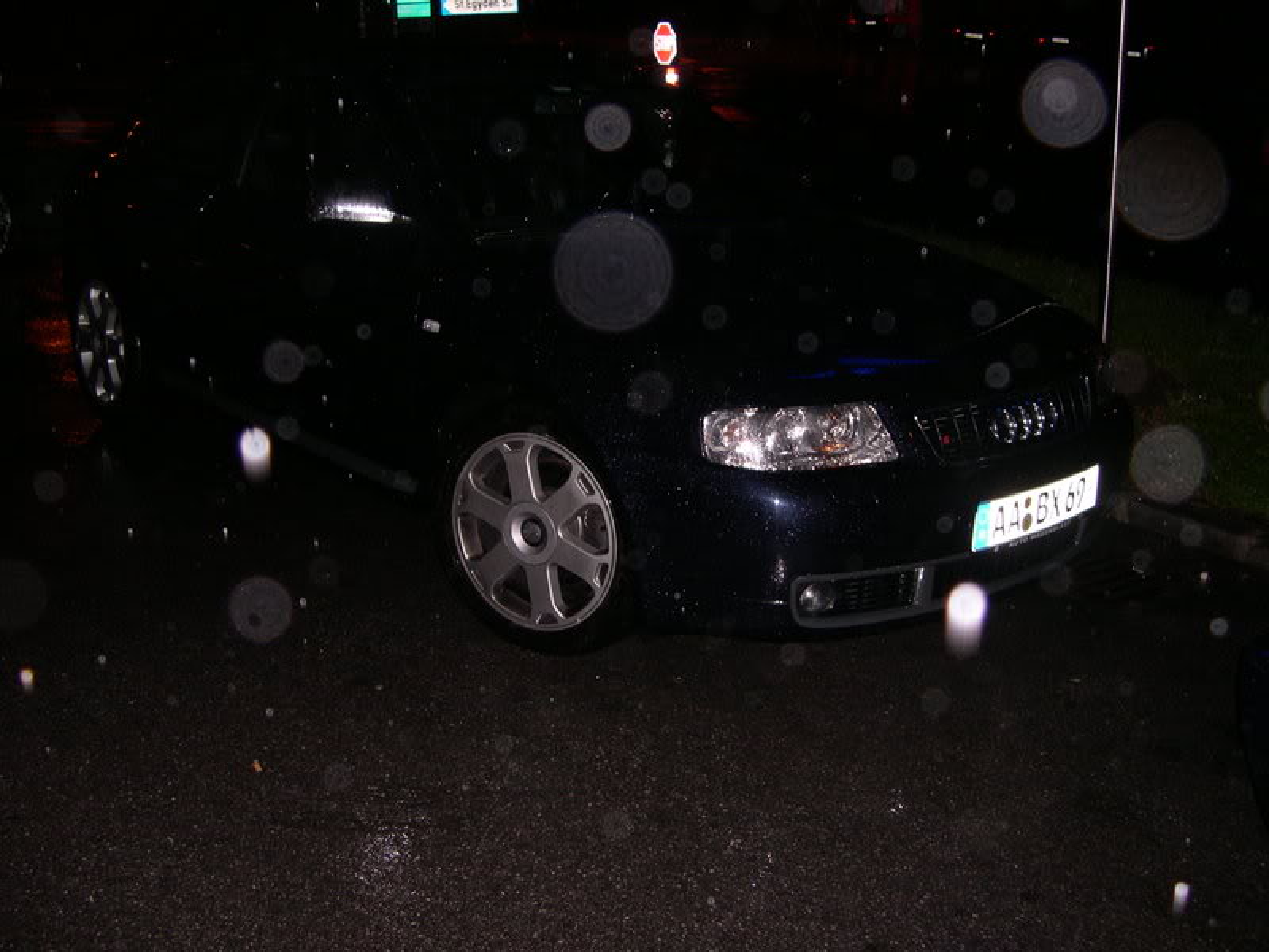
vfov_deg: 37.7
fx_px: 1393
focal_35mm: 38
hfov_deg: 49.0
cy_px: 476
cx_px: 634
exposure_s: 1/60
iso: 194
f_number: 2.8
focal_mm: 8
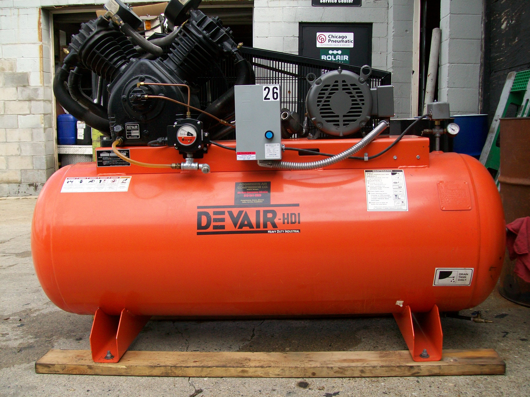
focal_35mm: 36
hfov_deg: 51.4
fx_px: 551
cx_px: 265
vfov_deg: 39.7
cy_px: 198
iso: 64
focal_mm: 6
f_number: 2.7
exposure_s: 1/400
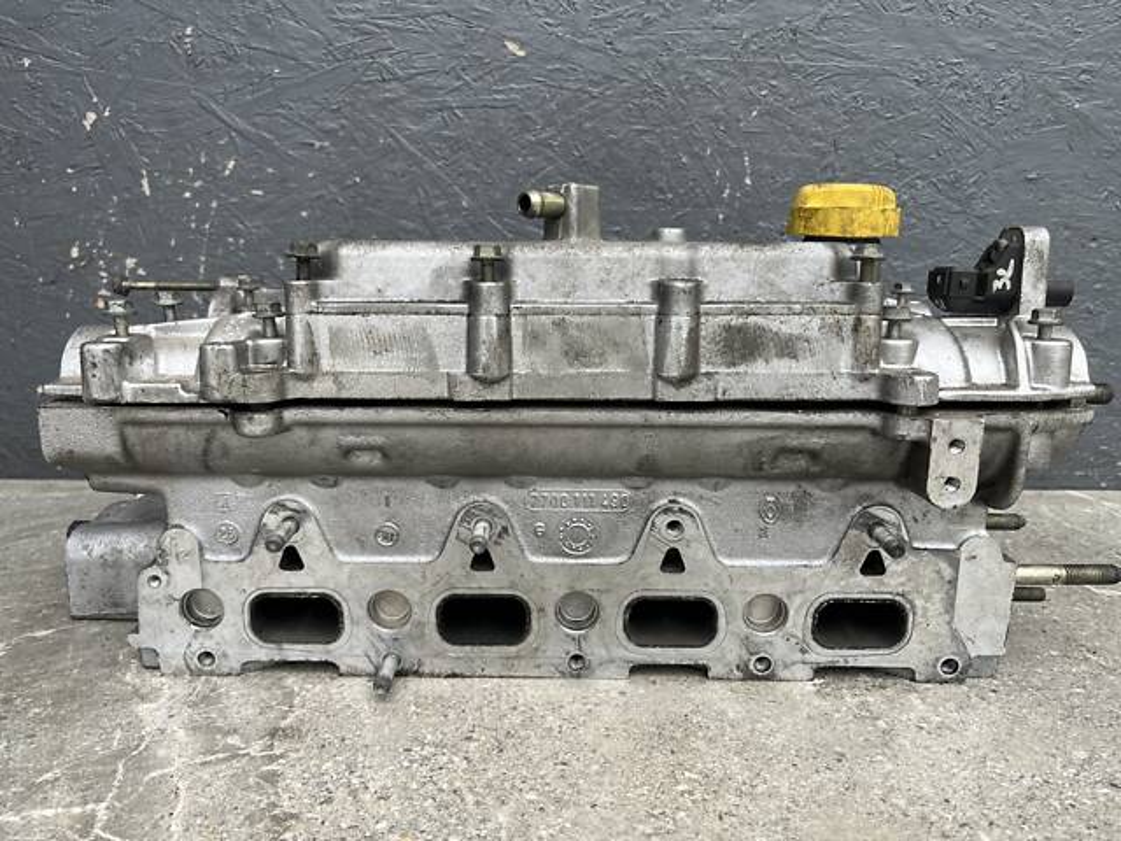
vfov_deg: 53.1
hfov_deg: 67.3
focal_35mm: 26
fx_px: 842
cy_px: 420
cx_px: 560
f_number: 1.6
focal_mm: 5.1
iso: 50
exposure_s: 1/310
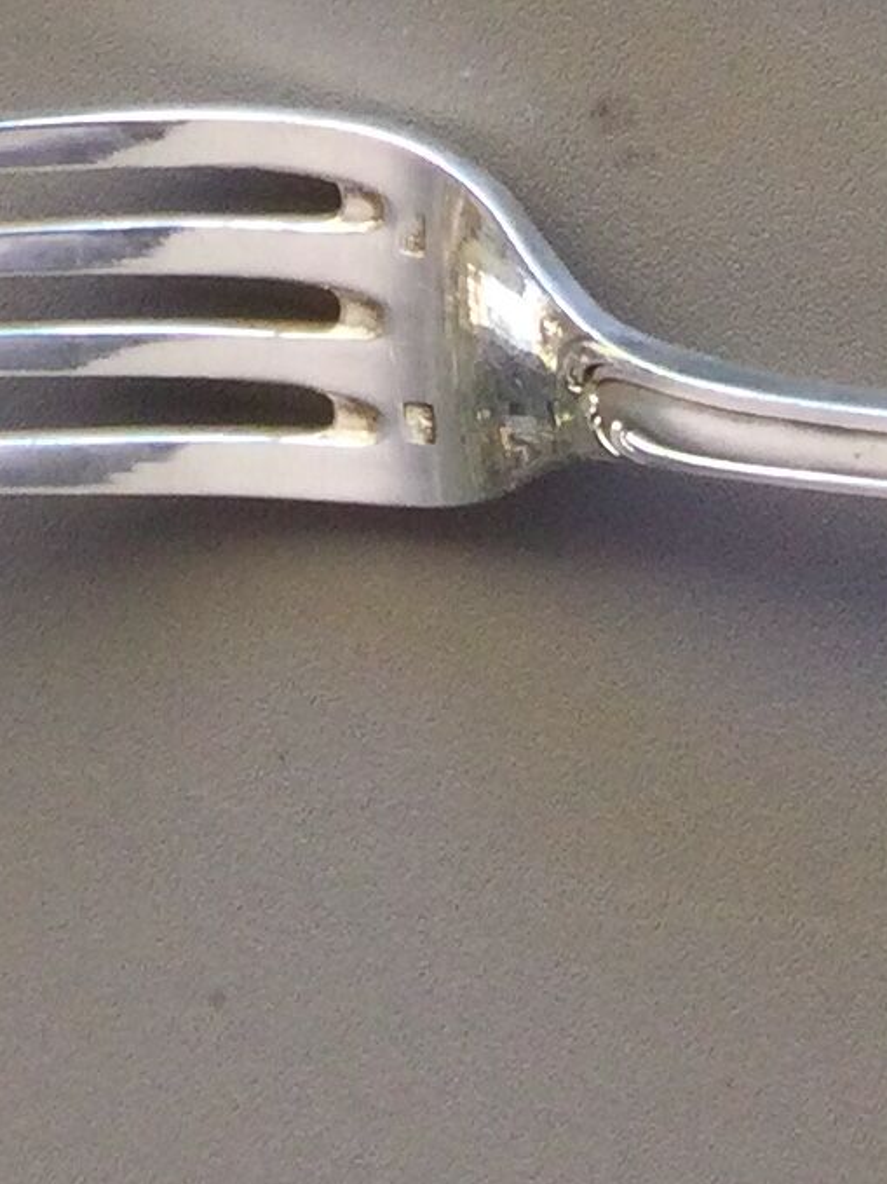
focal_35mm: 149
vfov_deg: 11.4
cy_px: -1480
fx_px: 5092
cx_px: 1338
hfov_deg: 9.7
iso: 32
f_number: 2.4
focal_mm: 3.3
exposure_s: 1/50
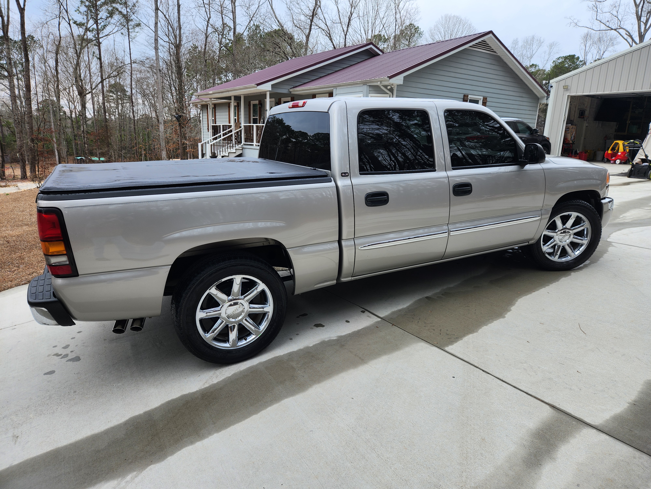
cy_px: 244
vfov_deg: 58.9
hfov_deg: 73.9
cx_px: 326
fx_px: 433
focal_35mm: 23
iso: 20
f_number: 1.8
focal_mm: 5.4
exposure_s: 1/593
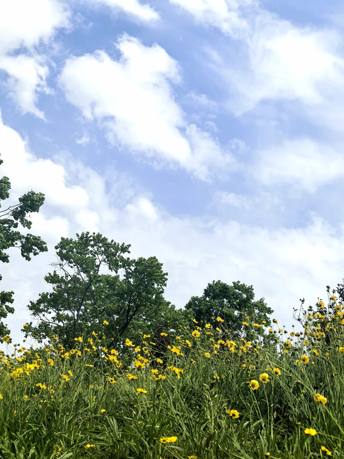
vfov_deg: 19.6
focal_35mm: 100
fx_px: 1325
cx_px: 172
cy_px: 230
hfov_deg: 14.8
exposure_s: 1/1508
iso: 50
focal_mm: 15
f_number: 2.1
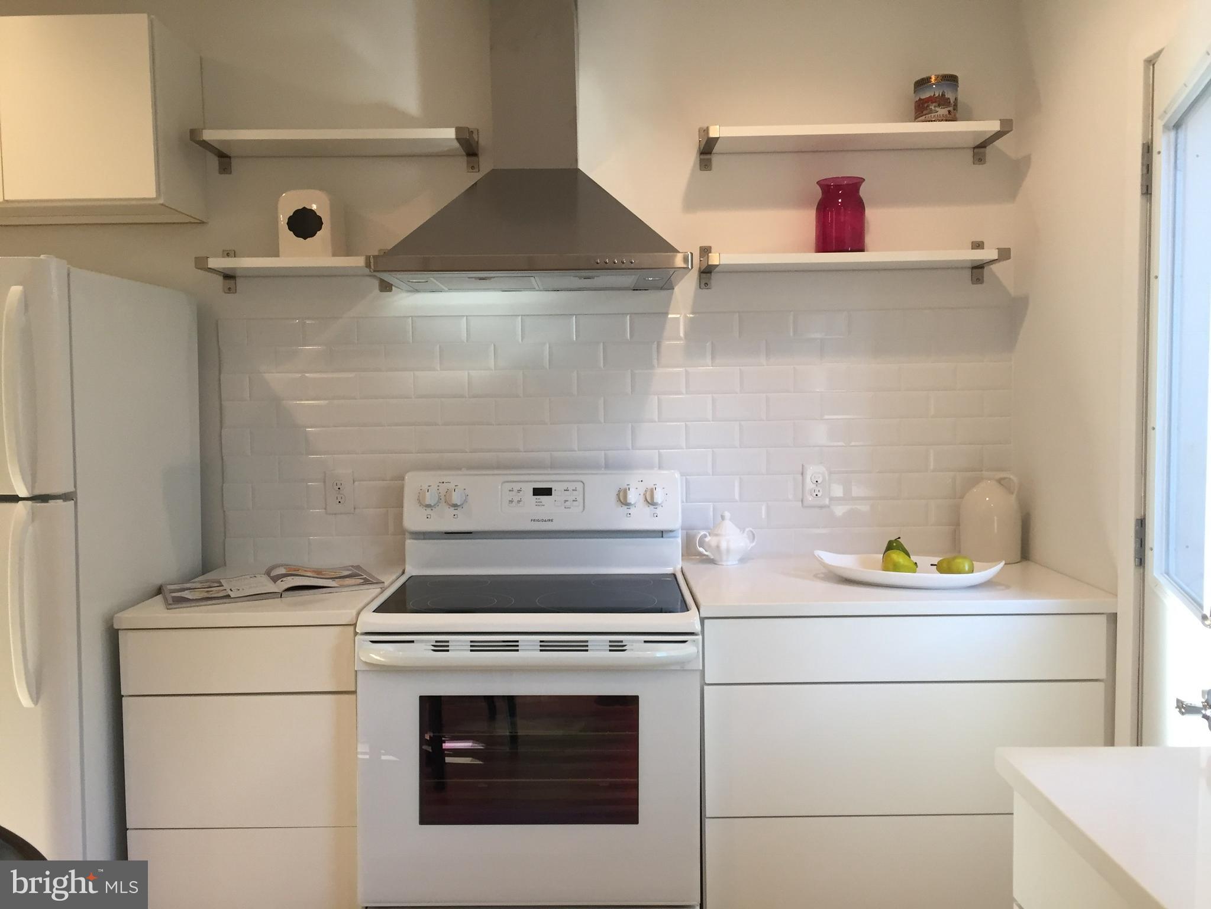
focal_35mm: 29
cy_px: 454
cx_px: 606
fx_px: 1015
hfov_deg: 61.7
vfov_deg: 48.2
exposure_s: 1/30
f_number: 2.2
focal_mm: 4.15
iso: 40
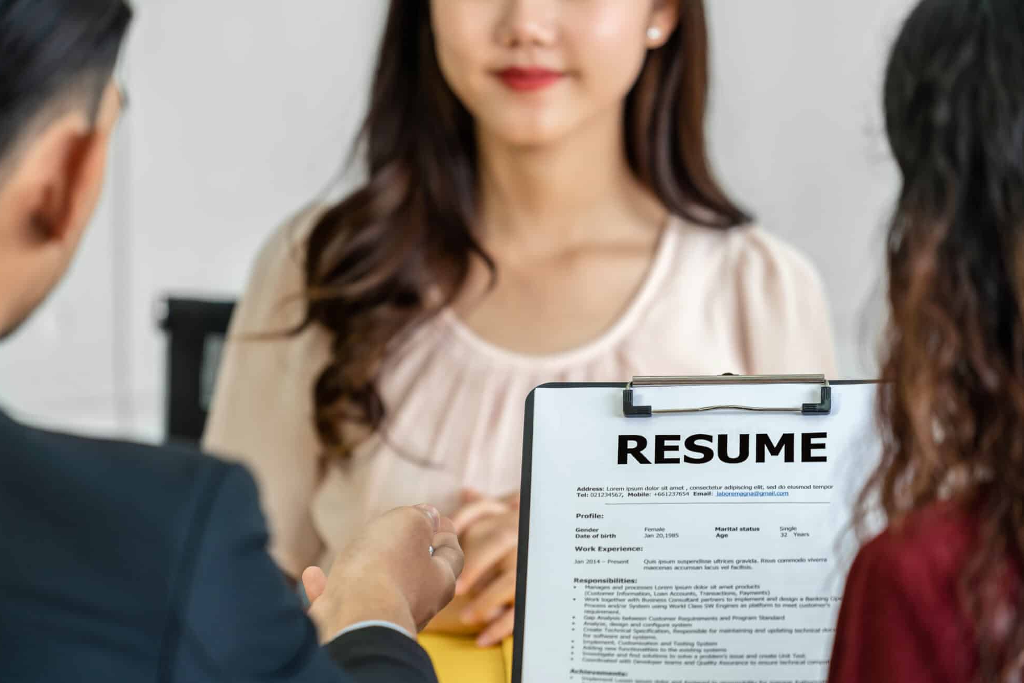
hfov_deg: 9.8
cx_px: 512
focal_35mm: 209
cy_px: 349
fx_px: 5945
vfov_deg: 6.6
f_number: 4
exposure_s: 1/125
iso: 200
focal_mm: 200
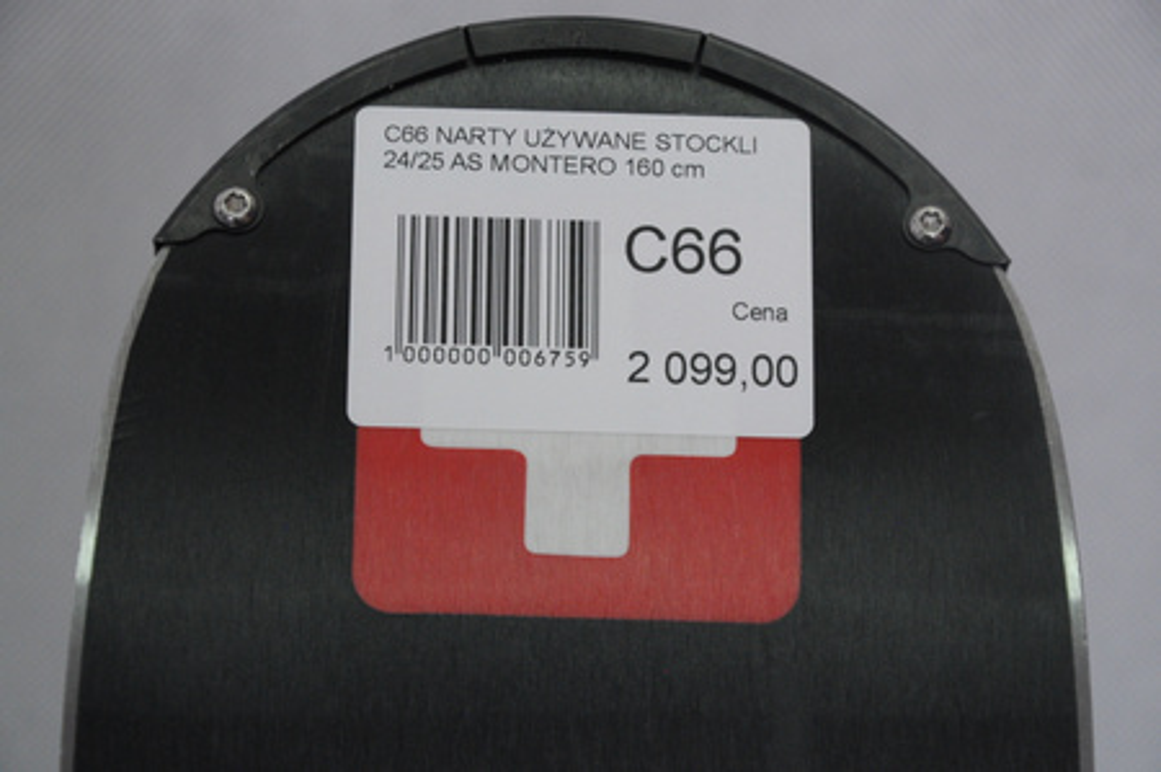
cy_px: 386
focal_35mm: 147
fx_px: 4736
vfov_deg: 9.3
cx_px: 580
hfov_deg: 14.0
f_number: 8
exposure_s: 1/125
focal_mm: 98
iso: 2200
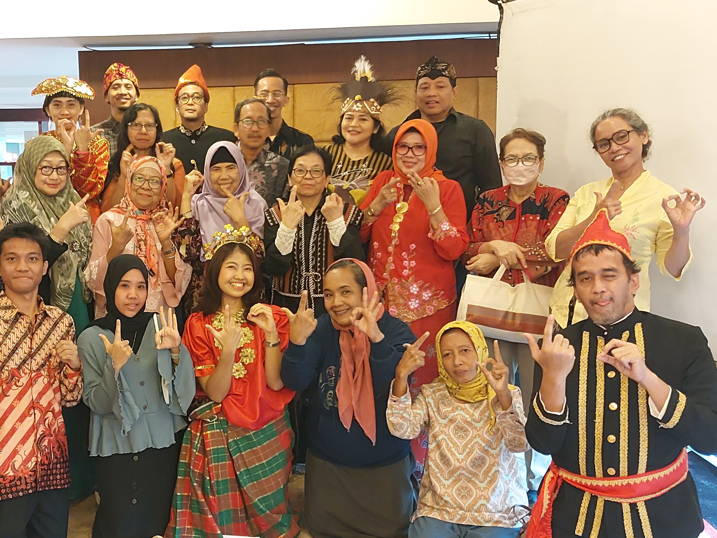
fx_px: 1036
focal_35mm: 50
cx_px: 187
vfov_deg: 29.1
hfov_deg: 37.3
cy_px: 286
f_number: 1.8
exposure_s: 1/50
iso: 200
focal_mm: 4.6
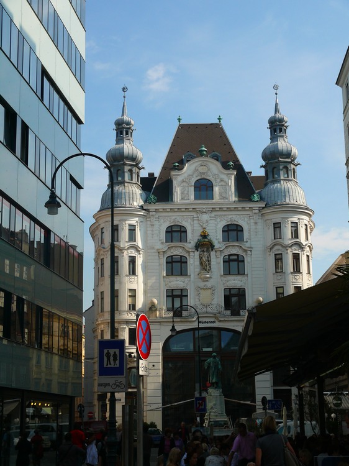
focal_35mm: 61
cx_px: 174
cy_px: 233
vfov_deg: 31.7
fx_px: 820
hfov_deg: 24.0
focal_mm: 13
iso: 100
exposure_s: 1/250
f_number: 4.5
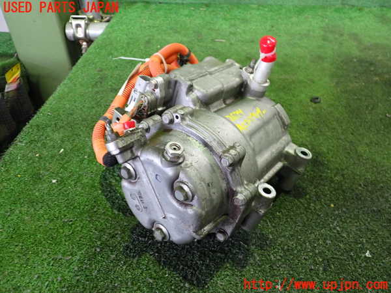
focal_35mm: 30
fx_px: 339
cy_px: 146
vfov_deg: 46.8
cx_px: 196
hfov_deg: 60.0
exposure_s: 1/30
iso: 500
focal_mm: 5.4
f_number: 2.3
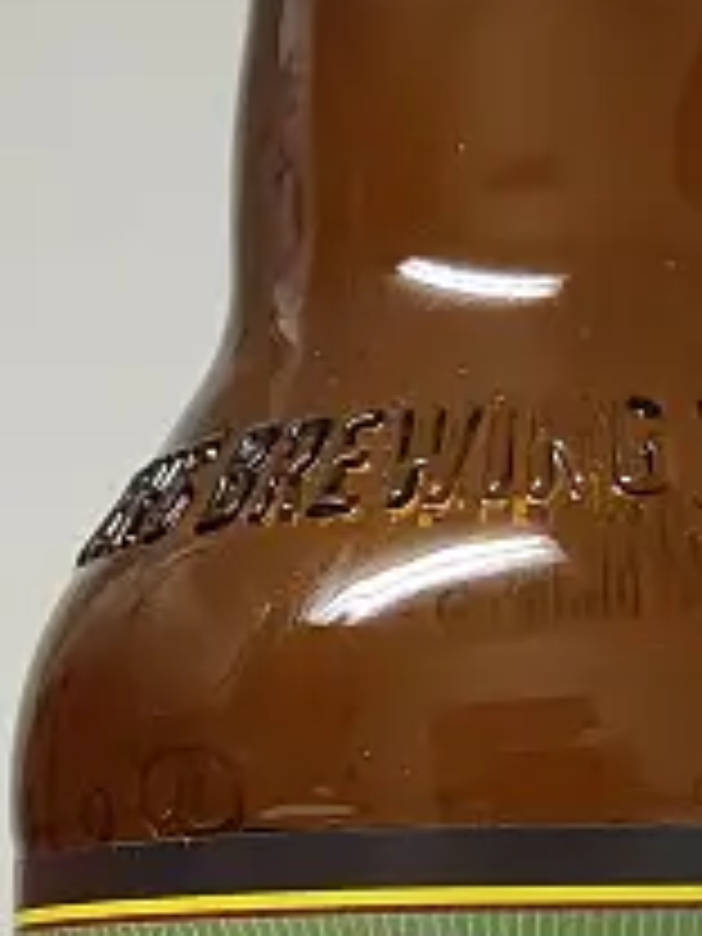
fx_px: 3461
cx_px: -216
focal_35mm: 128
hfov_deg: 11.3
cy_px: 832
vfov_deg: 15.2
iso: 320
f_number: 1.8
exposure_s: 1/120
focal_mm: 5.4
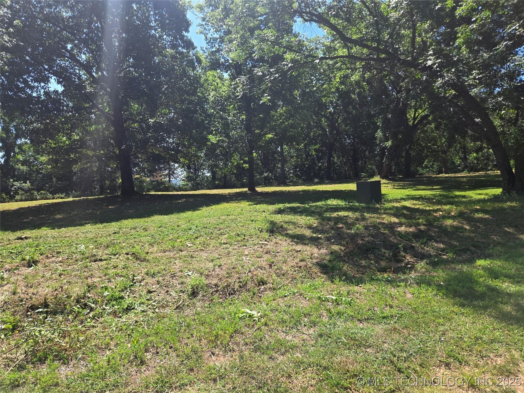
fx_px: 348
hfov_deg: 73.9
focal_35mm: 23
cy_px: 196
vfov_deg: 58.9
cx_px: 262
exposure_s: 1/2463
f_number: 1.8
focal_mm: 5.4
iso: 80
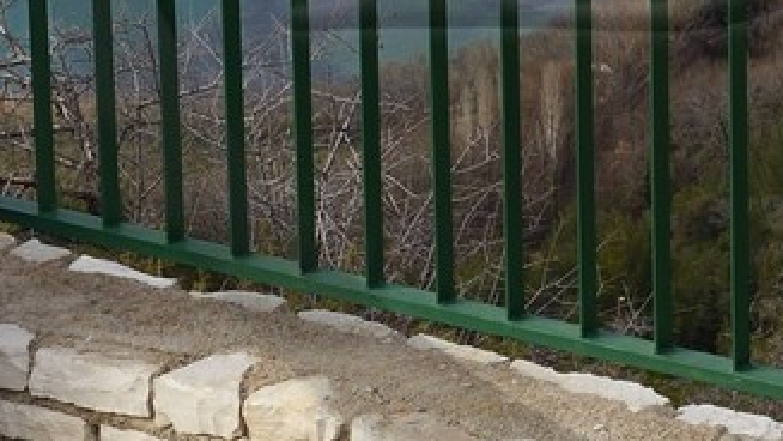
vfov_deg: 5.8
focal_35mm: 205
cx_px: 960
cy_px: -362
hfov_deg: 10.3
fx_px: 4257
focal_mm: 40
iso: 250
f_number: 14
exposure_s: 1/160
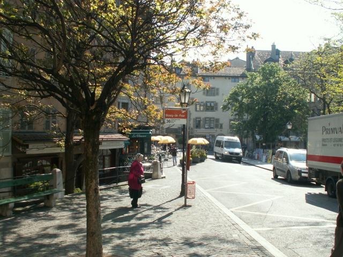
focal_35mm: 35
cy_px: 128
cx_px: 172
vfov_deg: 40.7
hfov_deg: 52.6
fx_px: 347
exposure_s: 1/125
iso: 50
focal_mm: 5.86
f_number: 5
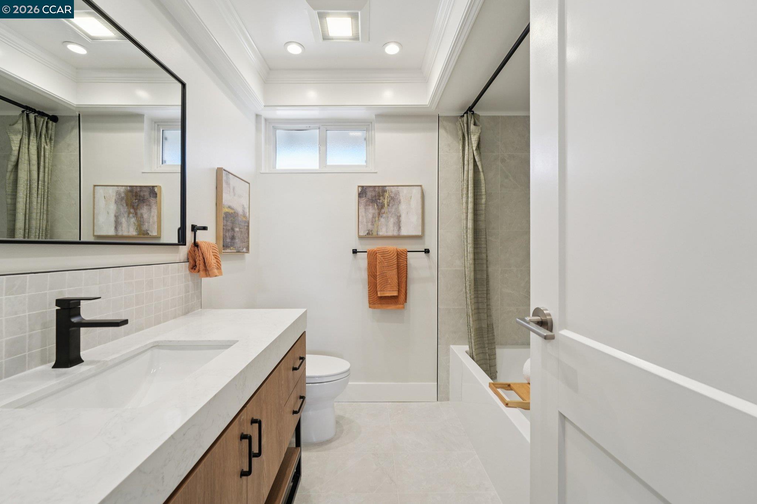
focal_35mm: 14
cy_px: 252
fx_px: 294
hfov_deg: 104.3
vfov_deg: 81.2
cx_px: 378
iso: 640
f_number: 8
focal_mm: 14
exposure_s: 1/30
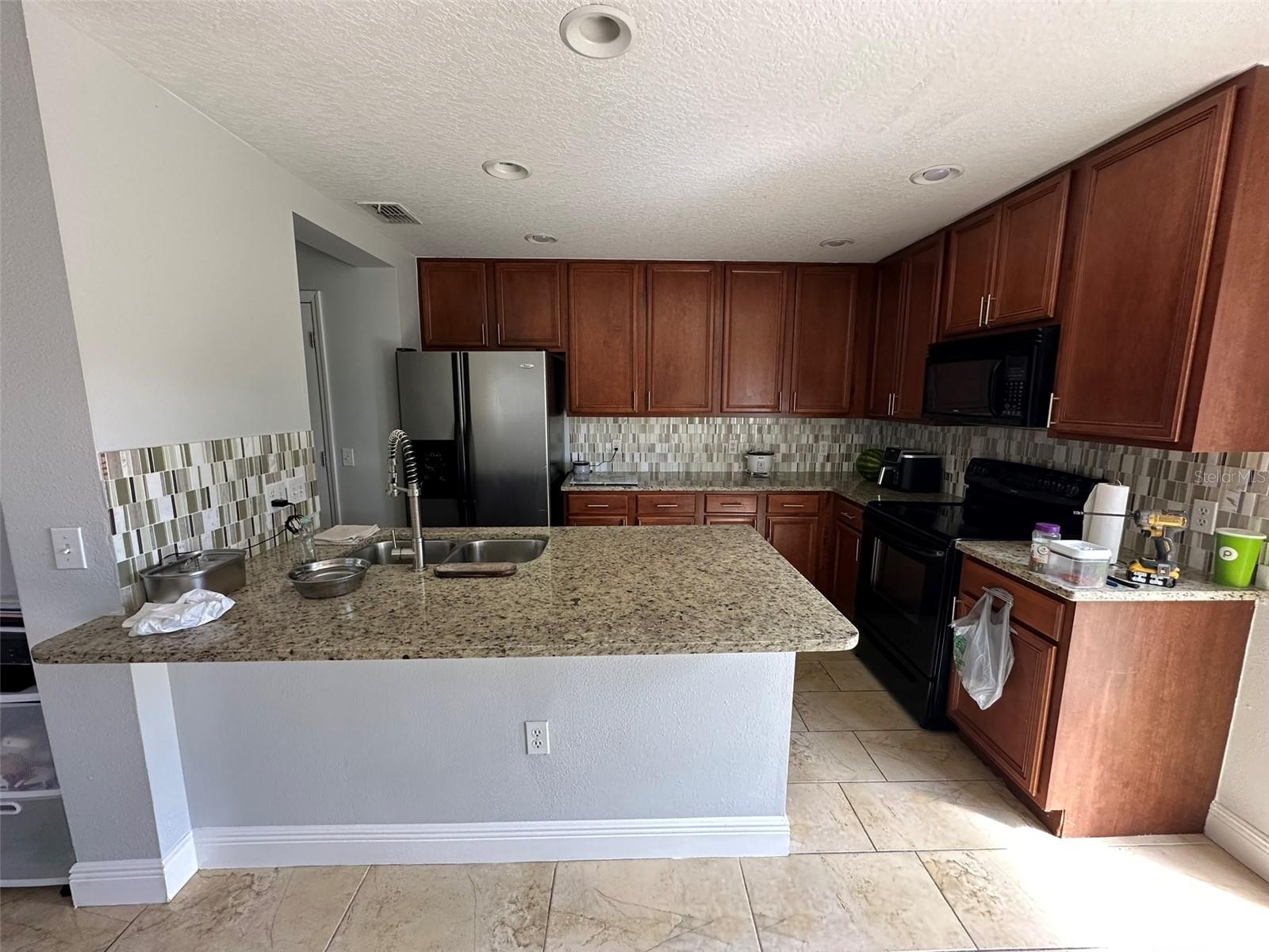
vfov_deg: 85.7
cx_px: 634
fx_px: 513
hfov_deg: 102.1
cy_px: 476
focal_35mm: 14
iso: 250
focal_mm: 2.22
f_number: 2.2
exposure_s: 1/99
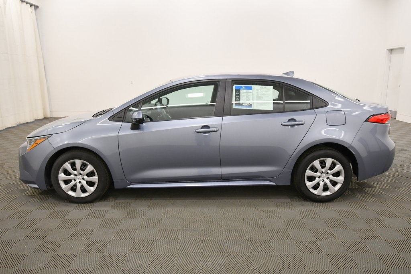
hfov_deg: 67.4
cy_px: 137
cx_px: 206
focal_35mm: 27
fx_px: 308
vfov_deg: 47.9
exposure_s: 1/125
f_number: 5.3
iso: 800
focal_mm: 18
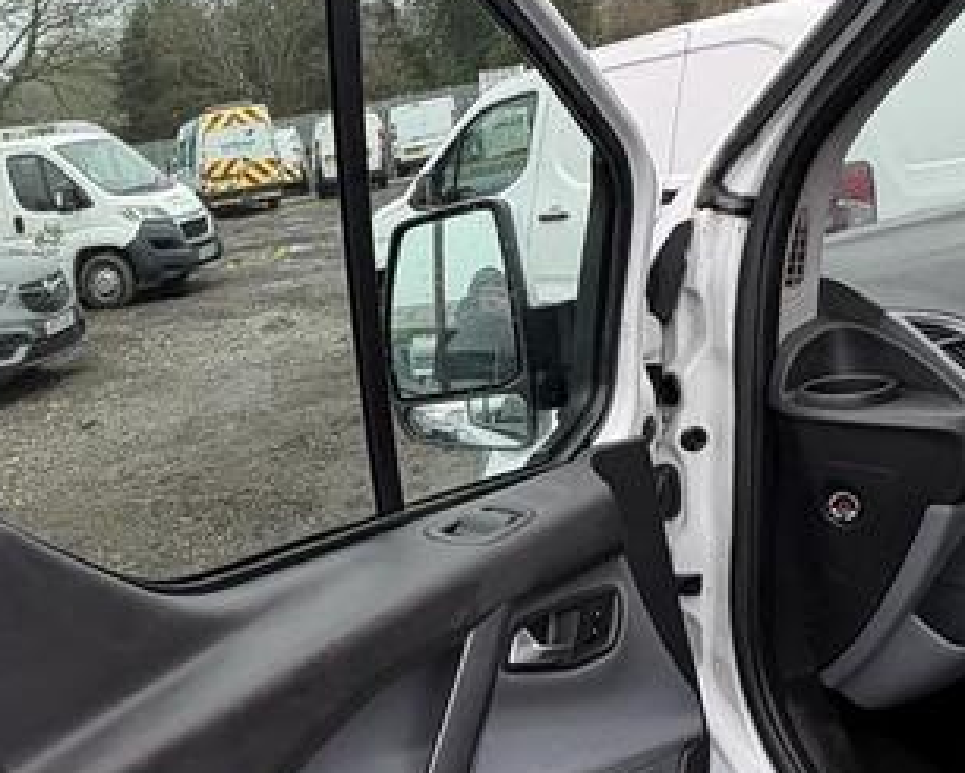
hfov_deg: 42.5
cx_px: 123
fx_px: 1143
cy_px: 511
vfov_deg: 37.0
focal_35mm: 40
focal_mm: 2.22
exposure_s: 1/195
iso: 40
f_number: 2.2
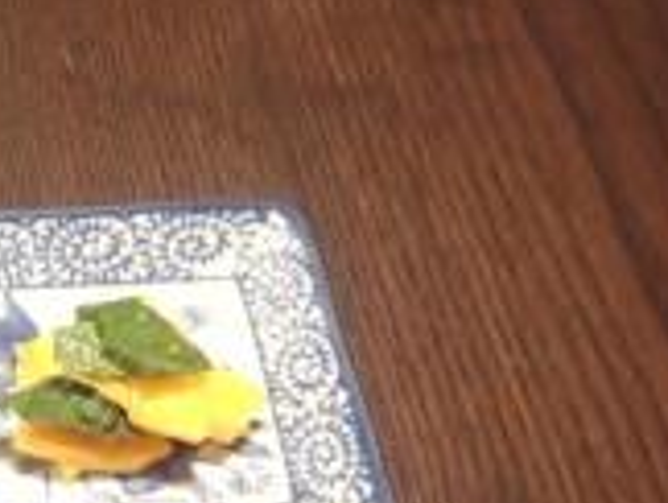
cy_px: 668
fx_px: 1333
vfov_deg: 19.6
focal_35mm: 69
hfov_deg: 24.6
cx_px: -198
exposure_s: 1/8
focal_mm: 4.5
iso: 500
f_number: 2
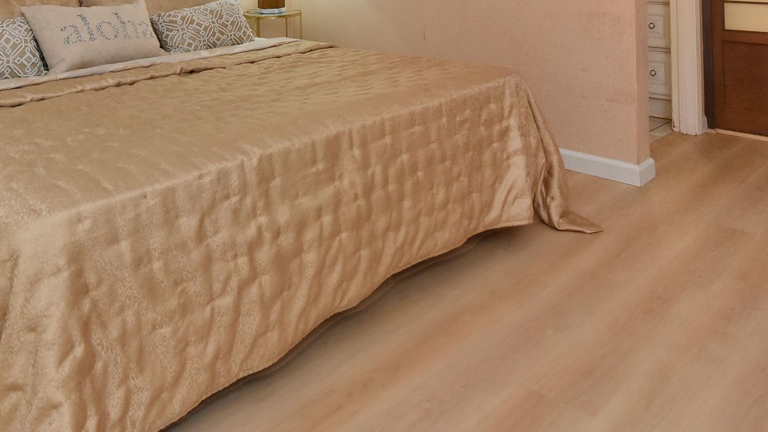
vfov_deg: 31.9
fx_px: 652
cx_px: 369
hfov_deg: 61.0
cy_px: -56
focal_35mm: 32
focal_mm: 14
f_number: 3.5
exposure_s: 1/60
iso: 800
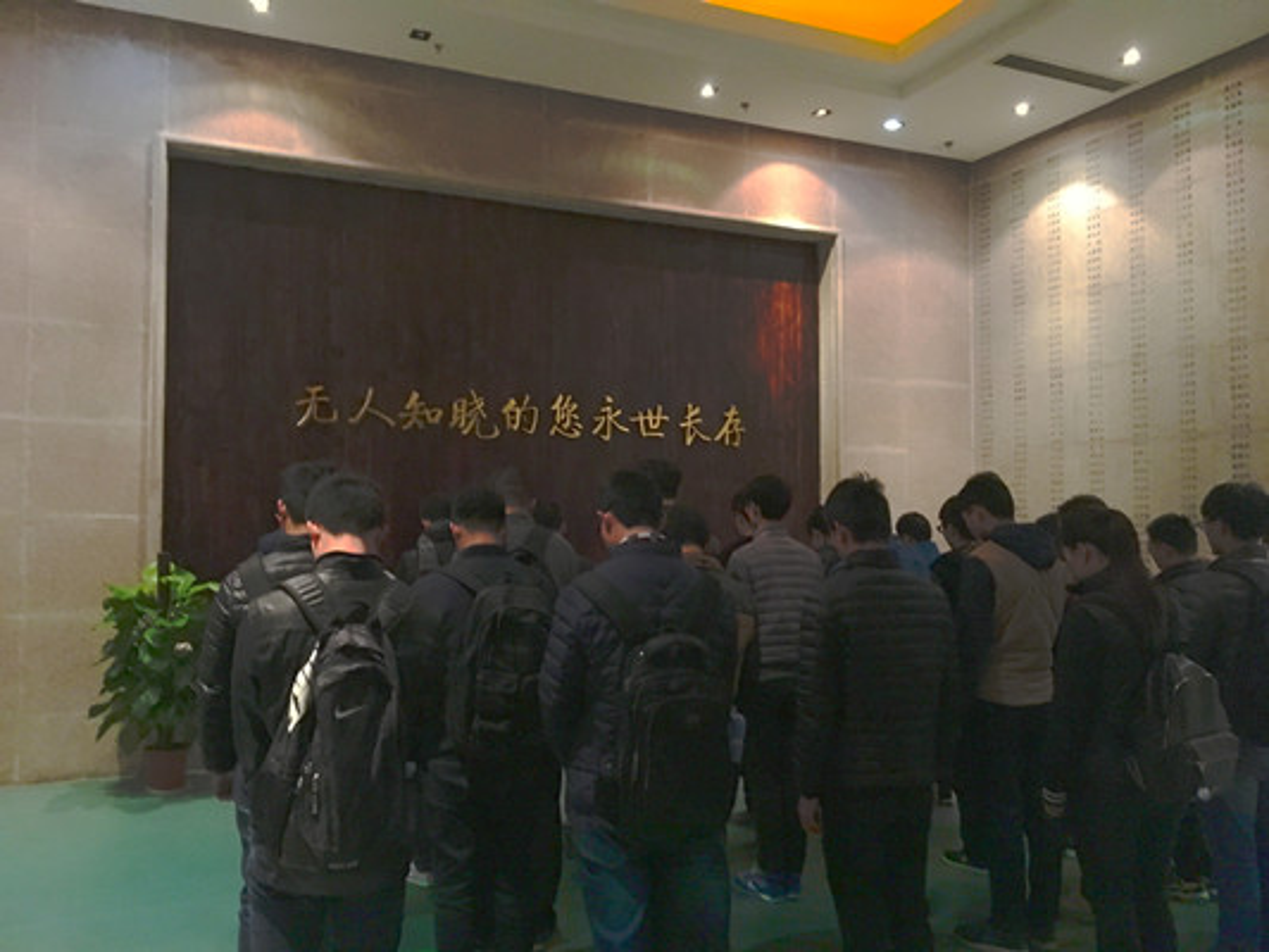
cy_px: 476
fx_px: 1063
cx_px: 634
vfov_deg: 48.2
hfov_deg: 61.6
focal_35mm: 29
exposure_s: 1/17
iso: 640
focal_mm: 4.15
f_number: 2.2
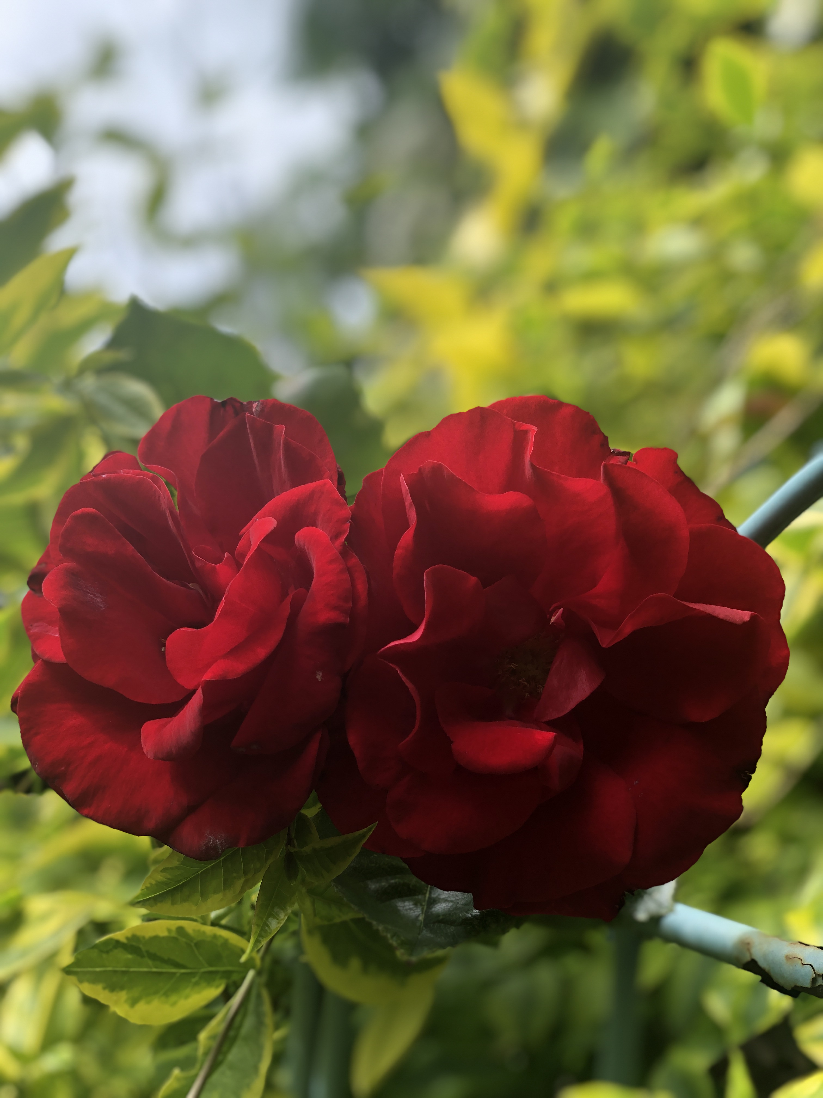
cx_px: 412
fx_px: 1648
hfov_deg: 28.0
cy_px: 549
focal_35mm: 52
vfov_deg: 36.8
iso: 16
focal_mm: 6
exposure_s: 1/234
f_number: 2.4
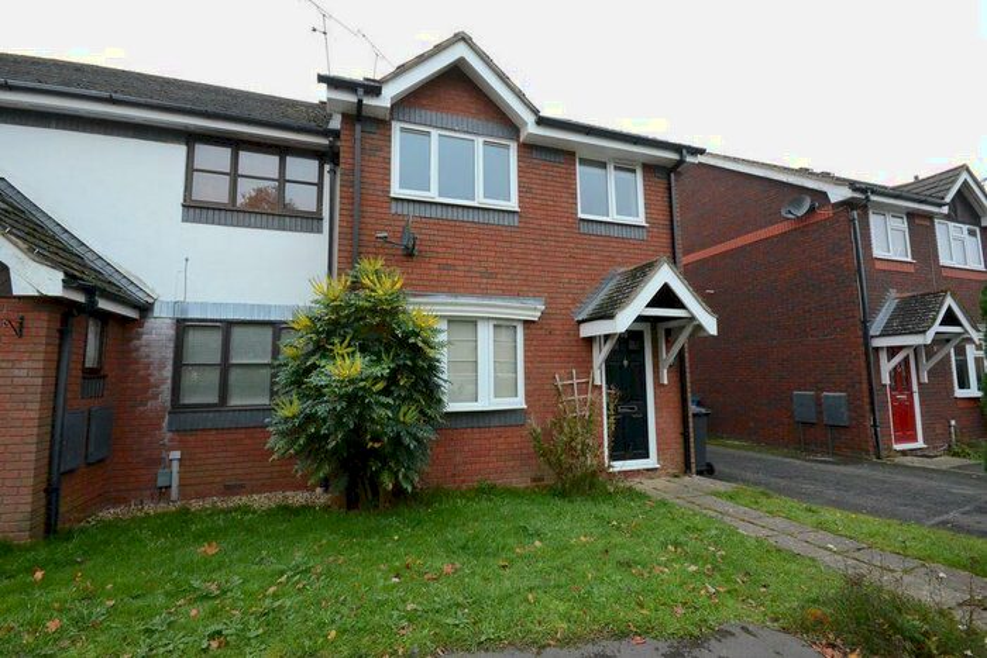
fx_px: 411
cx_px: 494
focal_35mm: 15
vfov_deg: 77.4
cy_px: 329
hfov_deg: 100.4
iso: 4000
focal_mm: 10
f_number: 10
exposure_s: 1/400
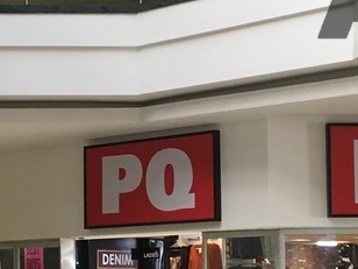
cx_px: 158
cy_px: 200
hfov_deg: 17.4
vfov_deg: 13.1
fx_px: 1169
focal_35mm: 113
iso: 125
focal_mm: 4.15
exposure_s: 1/33
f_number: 2.2
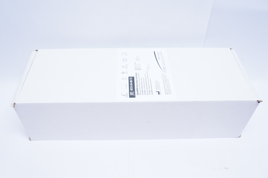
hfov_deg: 59.5
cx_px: 134
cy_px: 89
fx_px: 234
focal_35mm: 32
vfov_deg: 41.6
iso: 1600
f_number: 5
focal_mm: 21
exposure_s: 1/125
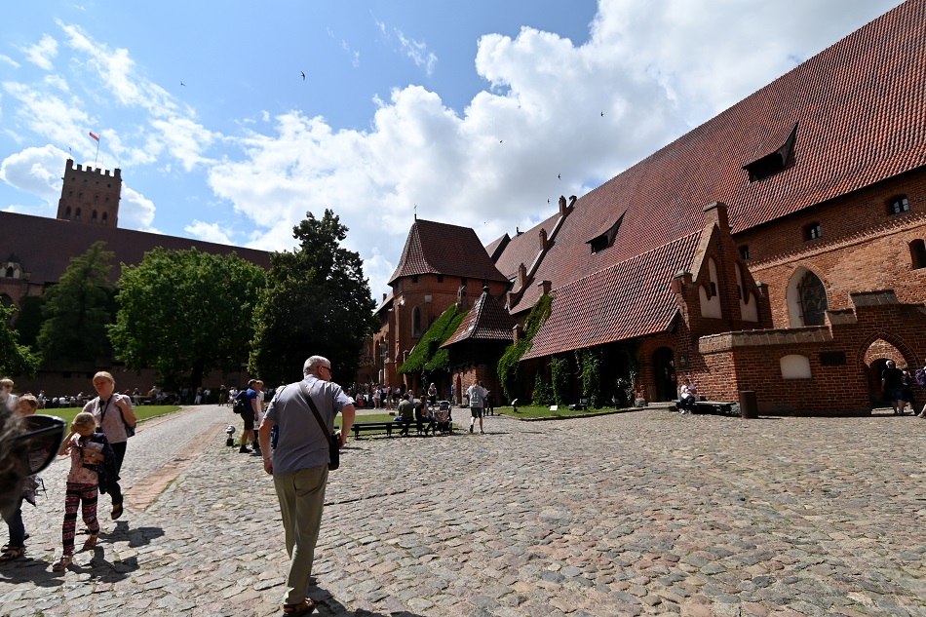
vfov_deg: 67.4
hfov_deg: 90.0
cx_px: 463
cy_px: 308
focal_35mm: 18
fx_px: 463
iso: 200
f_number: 5.6
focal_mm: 12
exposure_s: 1/2000
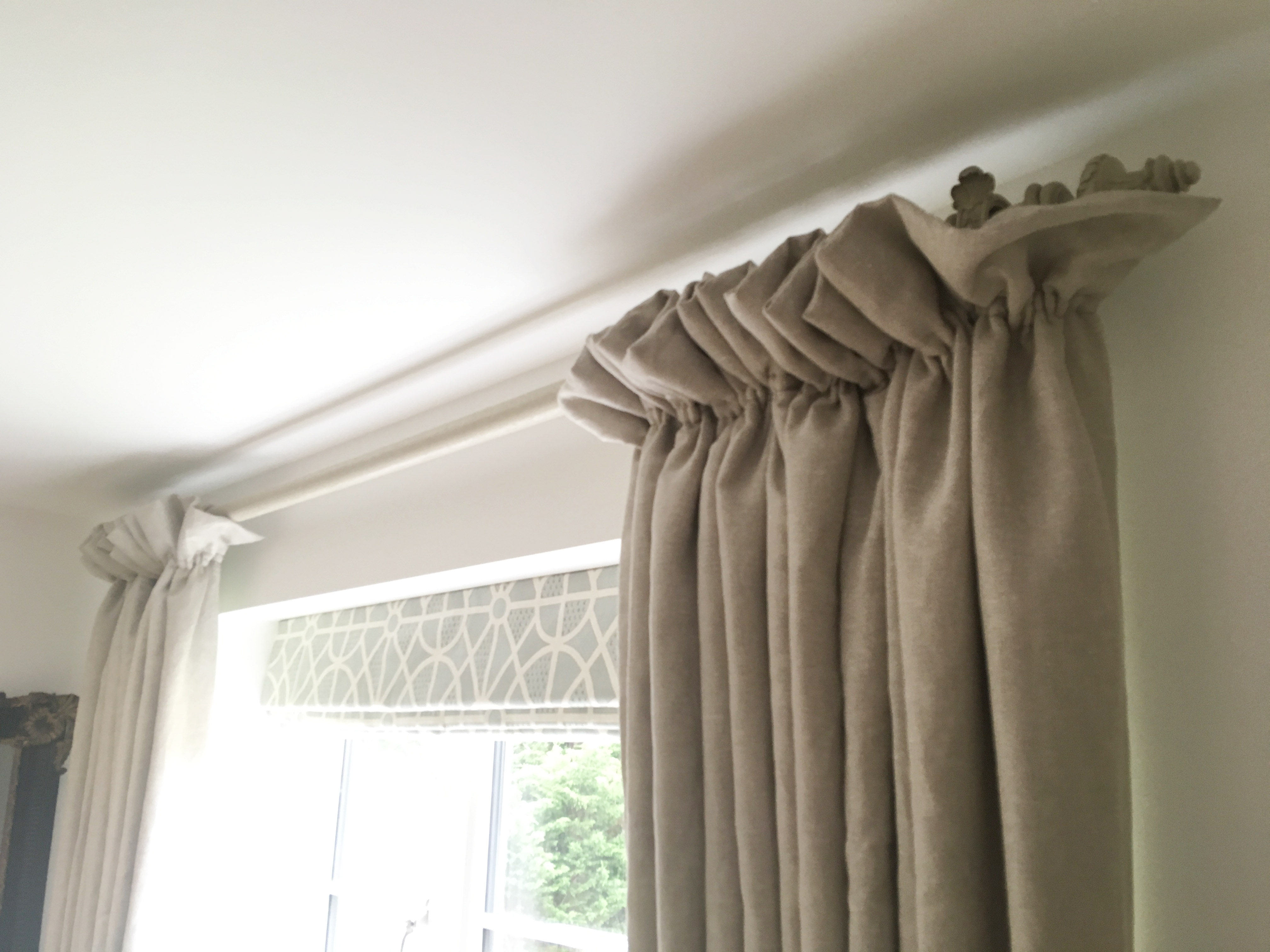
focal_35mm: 29
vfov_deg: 48.2
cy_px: 476
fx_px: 1064
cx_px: 635
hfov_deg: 61.7
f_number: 2.2
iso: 125
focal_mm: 4.15
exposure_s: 1/33
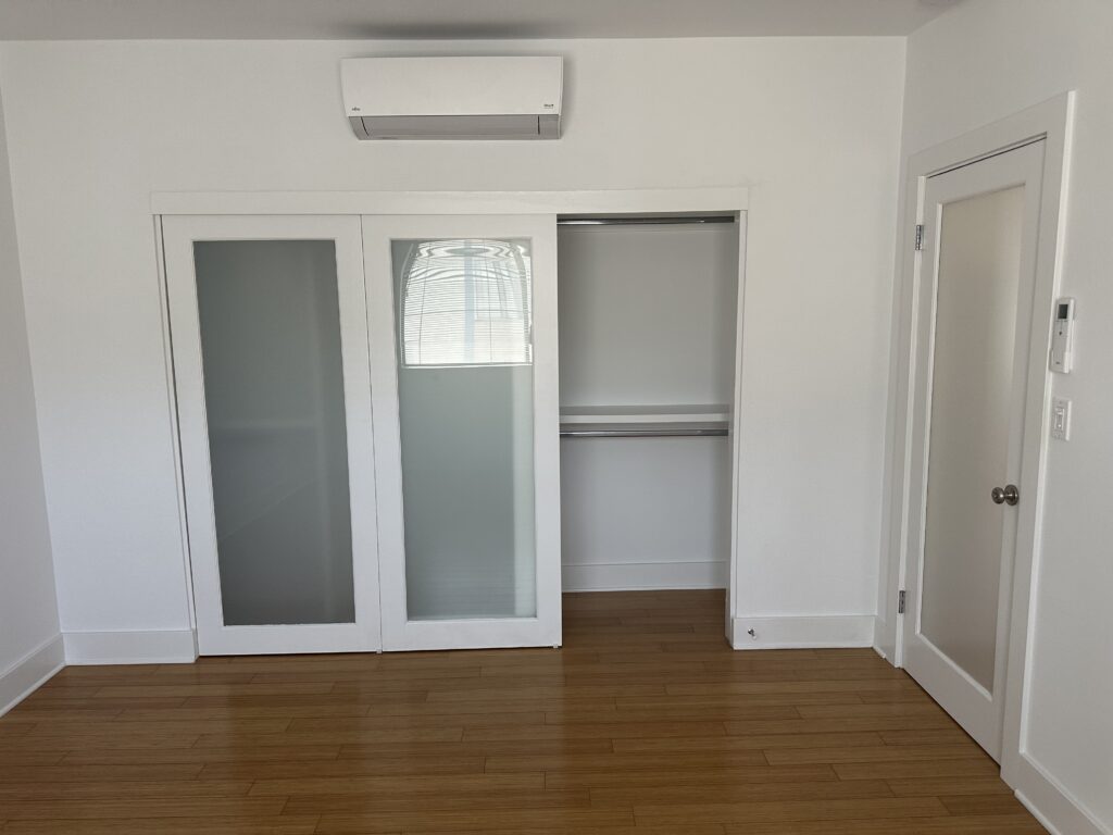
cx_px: 556
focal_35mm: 24
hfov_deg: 71.6
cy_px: 418
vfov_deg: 56.8
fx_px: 772
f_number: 1.78
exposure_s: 1/120
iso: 160
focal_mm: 6.86
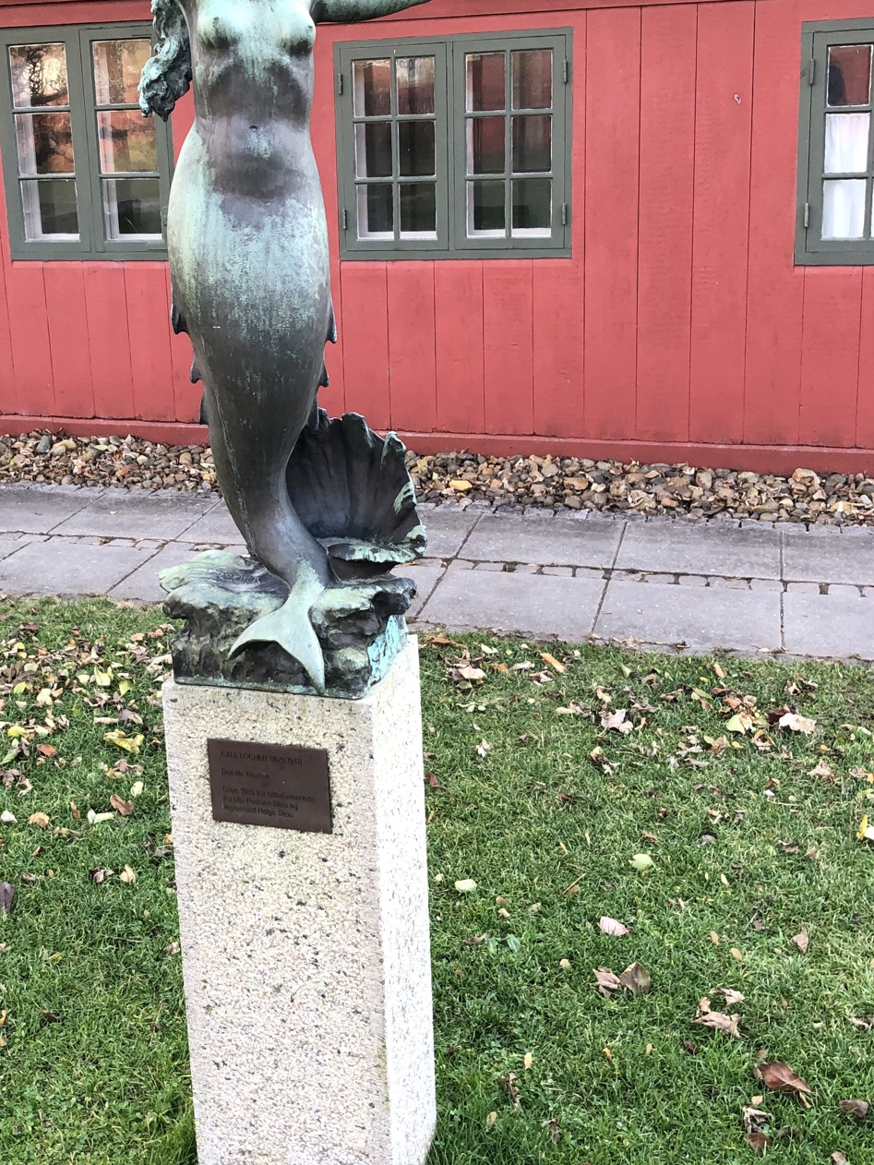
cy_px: 433
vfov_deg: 44.4
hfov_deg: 33.9
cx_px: 267
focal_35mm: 42
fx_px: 1413
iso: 50
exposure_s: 1/120
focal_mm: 4
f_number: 1.8
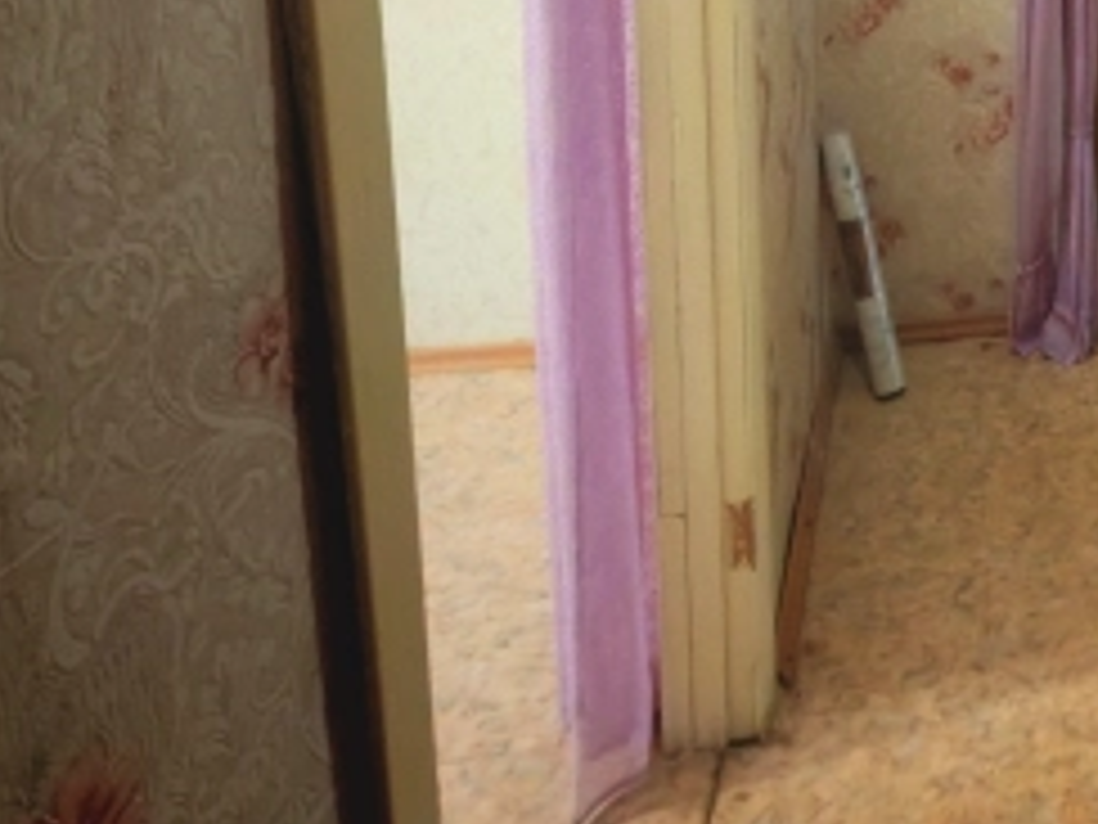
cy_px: -221
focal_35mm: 41
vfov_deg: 29.1
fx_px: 1300
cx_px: 1246
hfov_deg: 37.3
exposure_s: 1/17
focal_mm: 1.96
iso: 320
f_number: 2.2
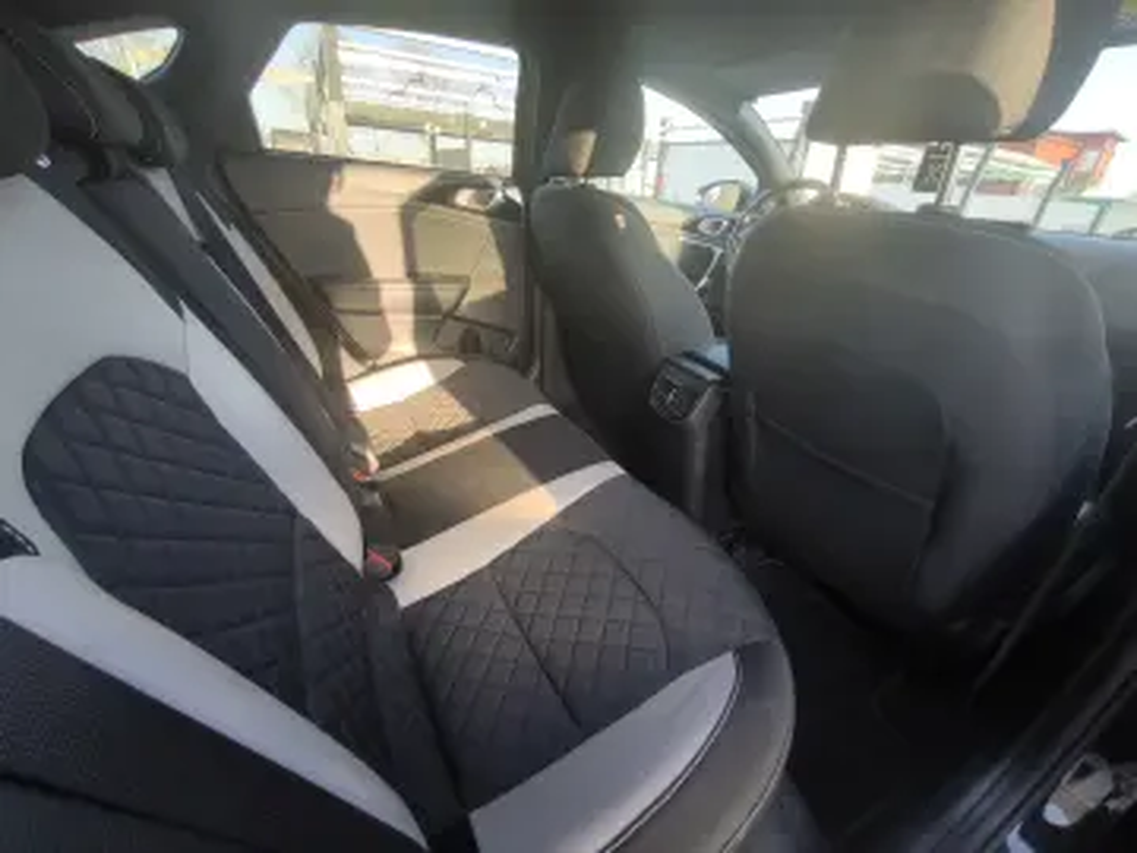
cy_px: 426
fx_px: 493
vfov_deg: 81.7
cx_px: 568
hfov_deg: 98.2
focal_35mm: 15
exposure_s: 1/50
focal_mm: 1.91
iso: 64
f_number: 2.2
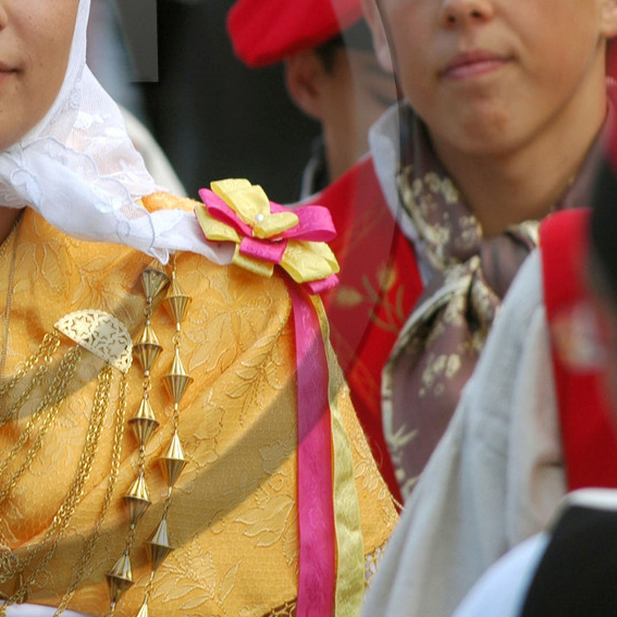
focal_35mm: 719
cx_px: -48
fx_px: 14499
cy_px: 154
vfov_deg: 2.4
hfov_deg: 2.4
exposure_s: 1/320
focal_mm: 200
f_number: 4.5
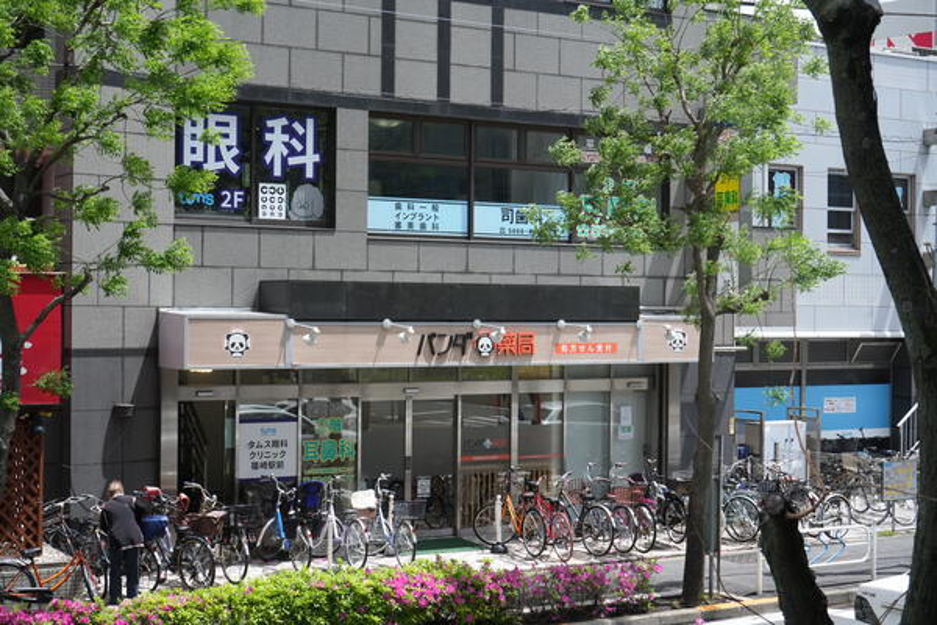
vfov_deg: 24.2
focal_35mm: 56
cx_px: 468
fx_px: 1457
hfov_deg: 35.6
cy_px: 312
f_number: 10
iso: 1600
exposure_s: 1/1600
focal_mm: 56
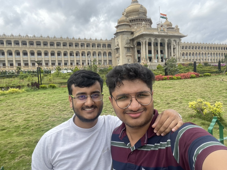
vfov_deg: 56.8
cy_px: 88
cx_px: 111
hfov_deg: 71.6
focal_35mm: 24
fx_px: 157
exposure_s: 1/600
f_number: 2.2
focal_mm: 2.71
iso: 25
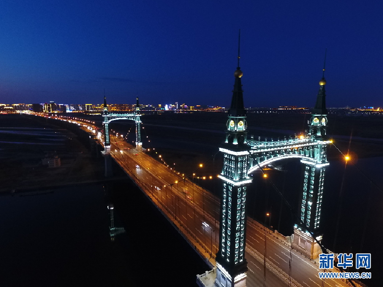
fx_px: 221
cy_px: 144
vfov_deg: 66.0
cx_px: 192
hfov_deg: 81.7
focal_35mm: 20
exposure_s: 1/4.78
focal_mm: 3.61
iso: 946
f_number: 2.8
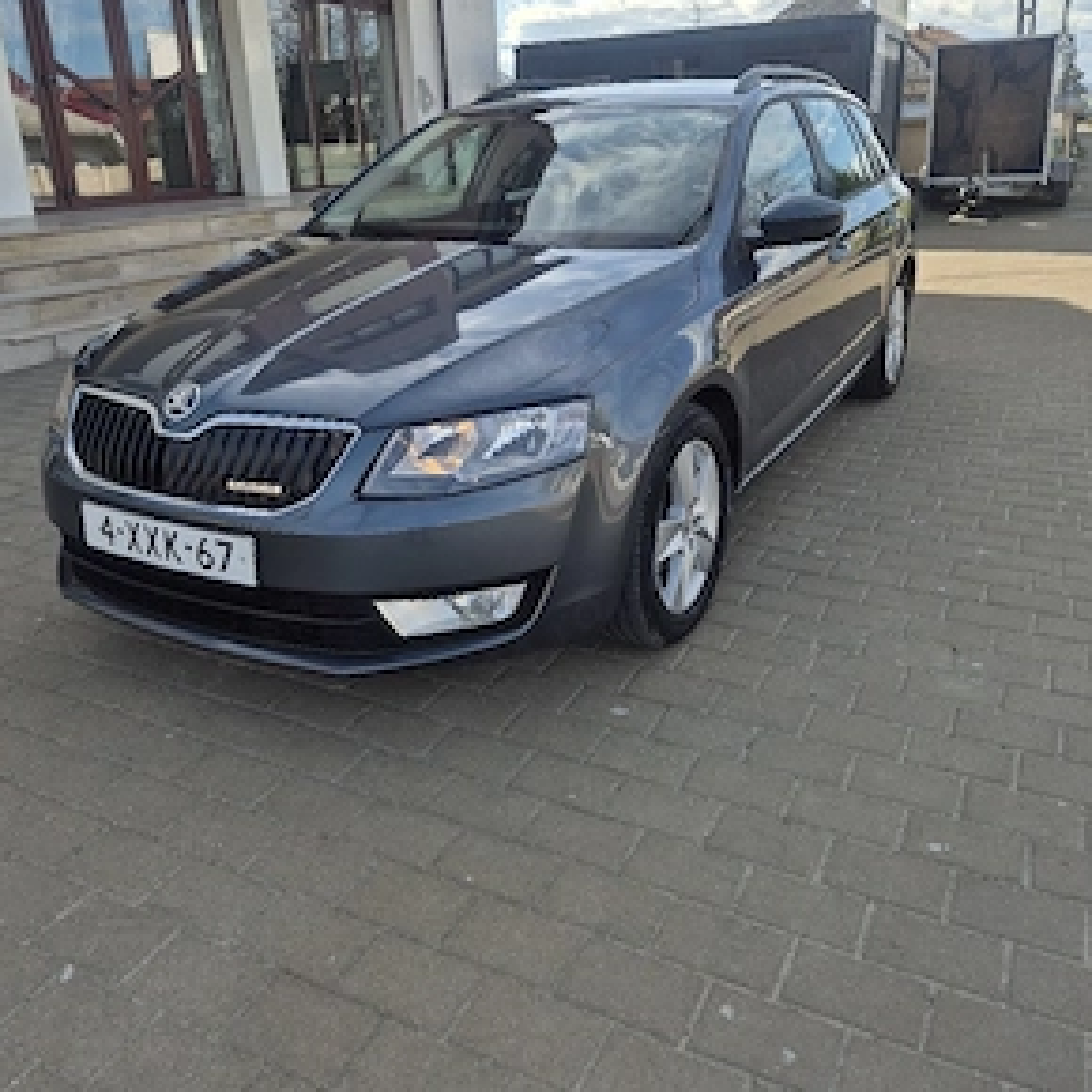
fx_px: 999
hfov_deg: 57.3
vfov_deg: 56.9
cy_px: 437
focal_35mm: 28
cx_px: 557
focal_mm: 5.4
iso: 25
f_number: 1.8
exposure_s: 1/1667
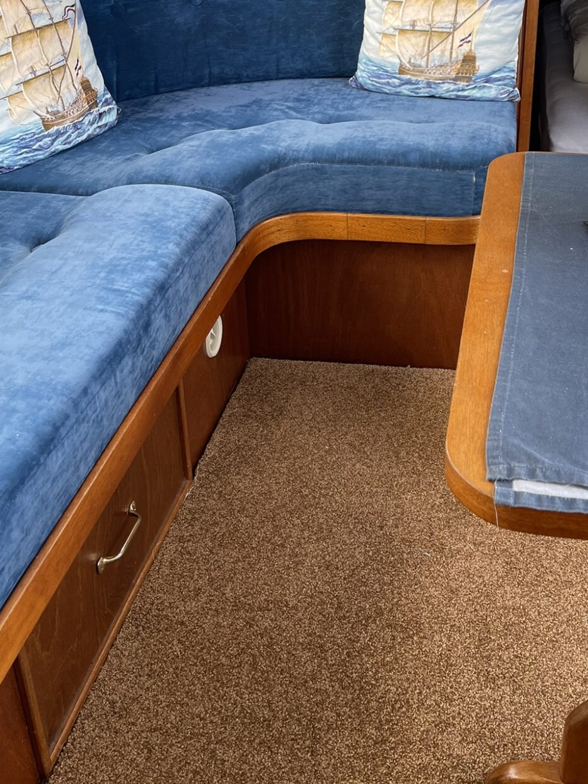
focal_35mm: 40
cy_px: 230
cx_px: 391
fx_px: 906
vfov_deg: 45.7
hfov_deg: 35.6
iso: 64
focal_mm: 5.1
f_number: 1.6
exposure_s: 1/121
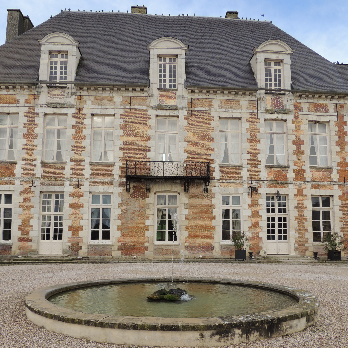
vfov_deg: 55.3
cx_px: 172
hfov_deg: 55.6
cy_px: 203
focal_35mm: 29
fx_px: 330
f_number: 3
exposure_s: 1/400
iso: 100
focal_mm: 4.3
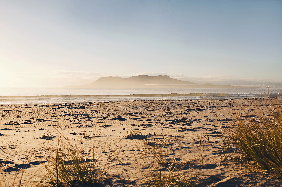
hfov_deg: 54.5
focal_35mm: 35
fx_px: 274
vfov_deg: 37.8
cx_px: 141
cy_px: 94
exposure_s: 1/1000
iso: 500
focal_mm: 35
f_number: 11
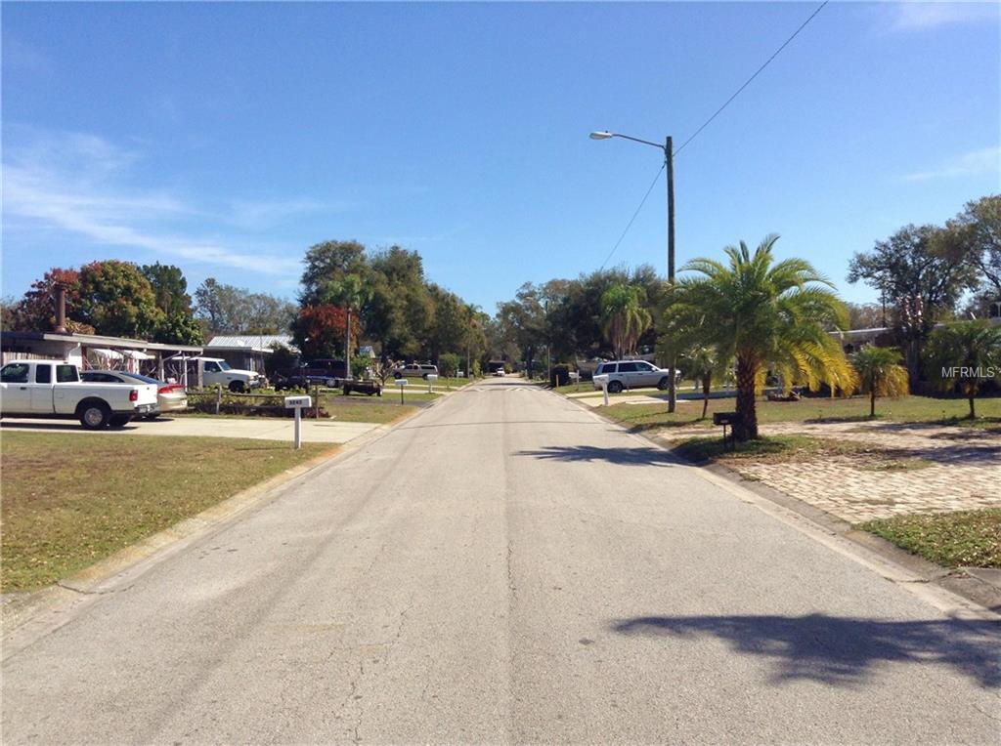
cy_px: 373
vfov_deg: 42.8
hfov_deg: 55.4
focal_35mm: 33
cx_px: 500
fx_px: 952
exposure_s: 1/1412
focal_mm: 3.3
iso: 25
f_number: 2.4
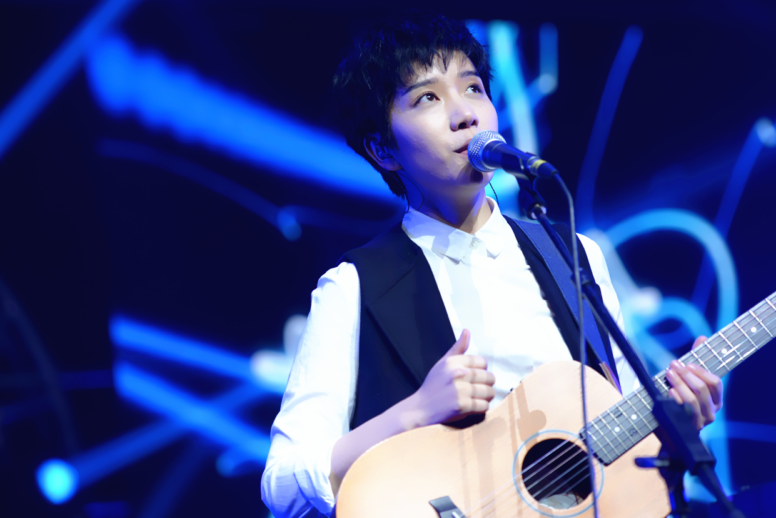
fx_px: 3126
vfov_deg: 9.5
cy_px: 267
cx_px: 460
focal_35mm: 145
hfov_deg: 14.1
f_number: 2.8
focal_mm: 120
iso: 250
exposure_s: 1/400
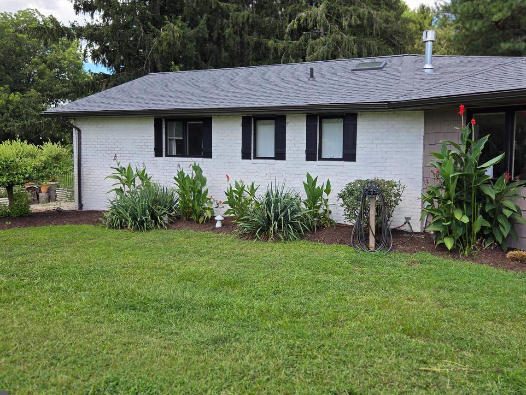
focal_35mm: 29
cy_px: 168
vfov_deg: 48.1
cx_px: 258
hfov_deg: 61.6
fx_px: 441
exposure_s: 1/973
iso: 25
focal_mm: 5.4
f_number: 1.8
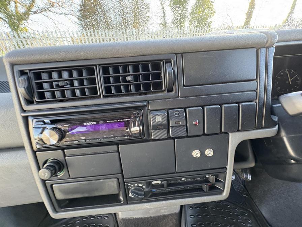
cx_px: 151
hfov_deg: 102.1
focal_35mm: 14
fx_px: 122
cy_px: 114
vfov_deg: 85.7
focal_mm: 2.22
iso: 200
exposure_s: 1/55
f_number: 2.2
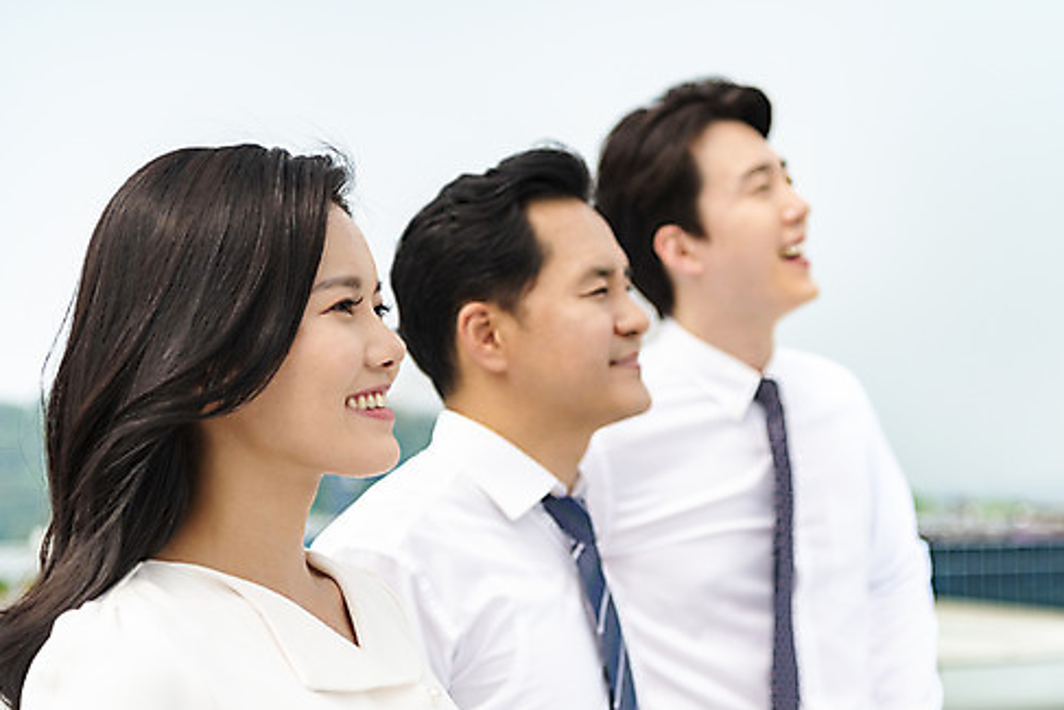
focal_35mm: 64
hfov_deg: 31.4
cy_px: 404
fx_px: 1892
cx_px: 584
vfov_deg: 21.2
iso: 400
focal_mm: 52
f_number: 2.8
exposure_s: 1/6400
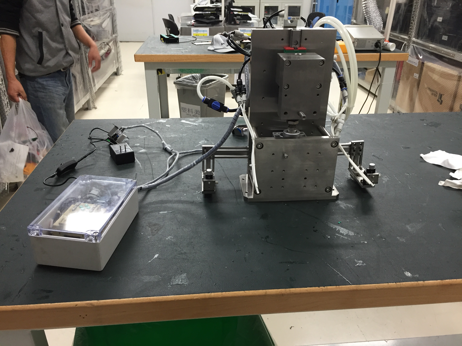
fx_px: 387
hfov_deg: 61.7
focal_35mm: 29
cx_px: 231
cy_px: 173
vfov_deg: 48.2
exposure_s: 1/33
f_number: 2.2
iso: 64
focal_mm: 4.15
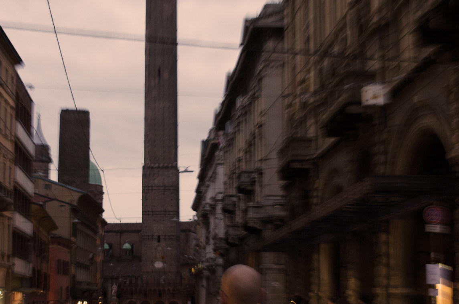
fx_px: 1120
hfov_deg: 23.1
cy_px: 178
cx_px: 167
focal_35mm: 88
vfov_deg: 15.4
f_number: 4.5
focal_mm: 28
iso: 640
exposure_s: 1/15
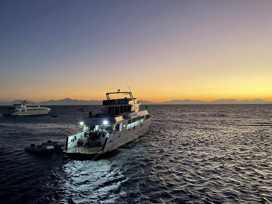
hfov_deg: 67.3
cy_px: 102
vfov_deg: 53.1
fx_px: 204
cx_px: 136
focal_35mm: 26
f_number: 1.6
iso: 125
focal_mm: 5.1
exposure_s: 1/97
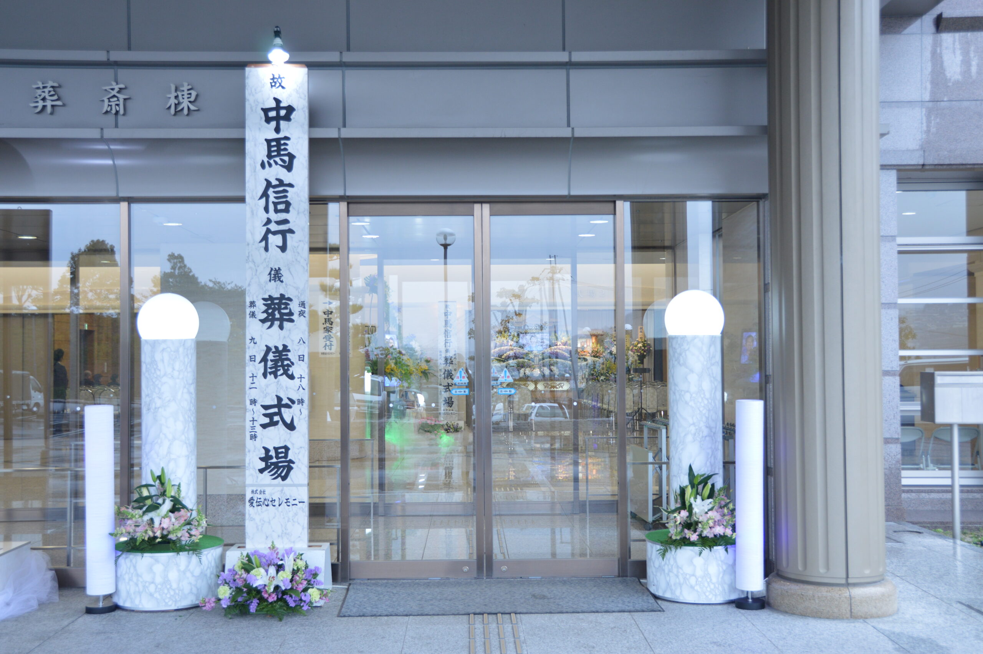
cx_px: 492
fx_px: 1146
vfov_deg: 31.8
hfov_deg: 46.4
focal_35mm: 42
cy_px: 327
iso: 320
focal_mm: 28
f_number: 4
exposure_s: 1/50
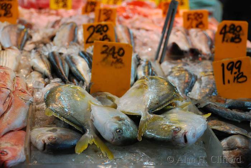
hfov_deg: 24.2
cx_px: 126
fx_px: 586
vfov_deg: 16.3
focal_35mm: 84
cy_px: 84
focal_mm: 56
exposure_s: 1/30
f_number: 5
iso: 220
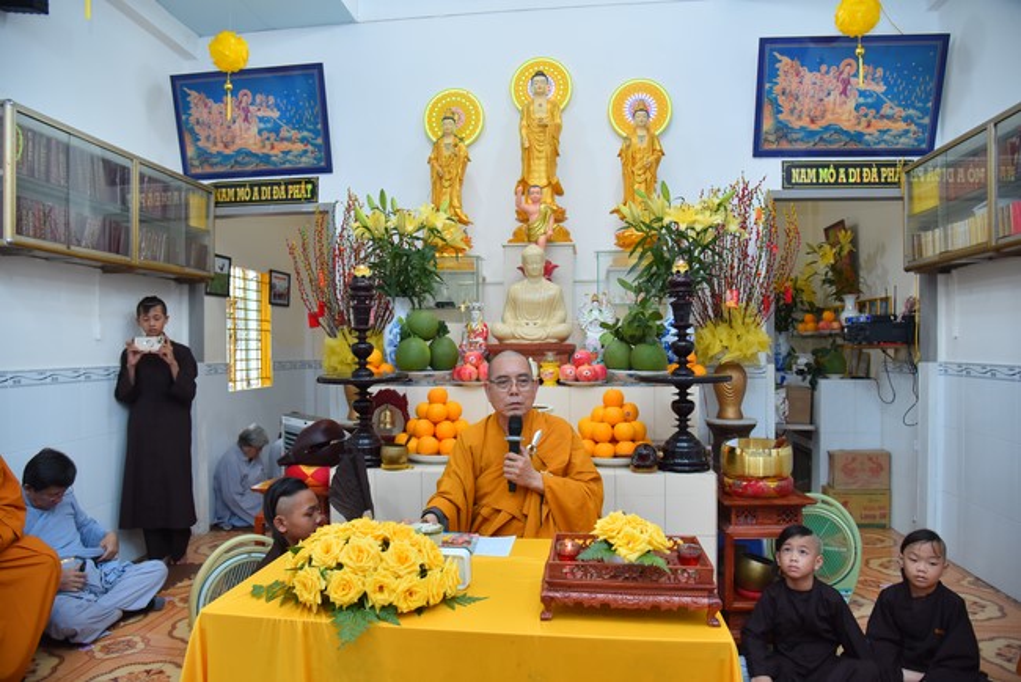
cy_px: 341
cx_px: 510
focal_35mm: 24
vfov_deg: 53.2
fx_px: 681
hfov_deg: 73.7
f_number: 4.5
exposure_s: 1/160
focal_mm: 24
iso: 400
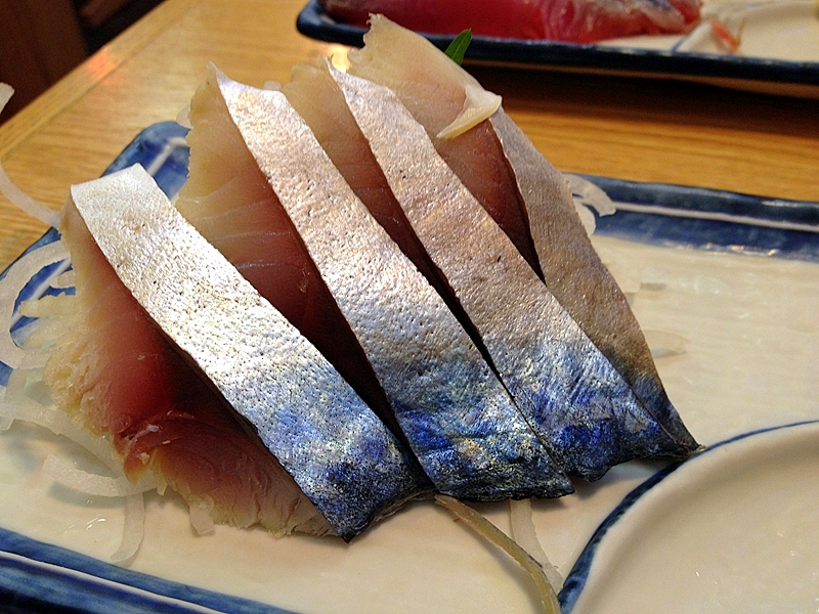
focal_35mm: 35
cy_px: 307
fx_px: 828
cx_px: 410
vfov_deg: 40.7
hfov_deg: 52.6
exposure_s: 1/20
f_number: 2.4
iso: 80
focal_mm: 4.28
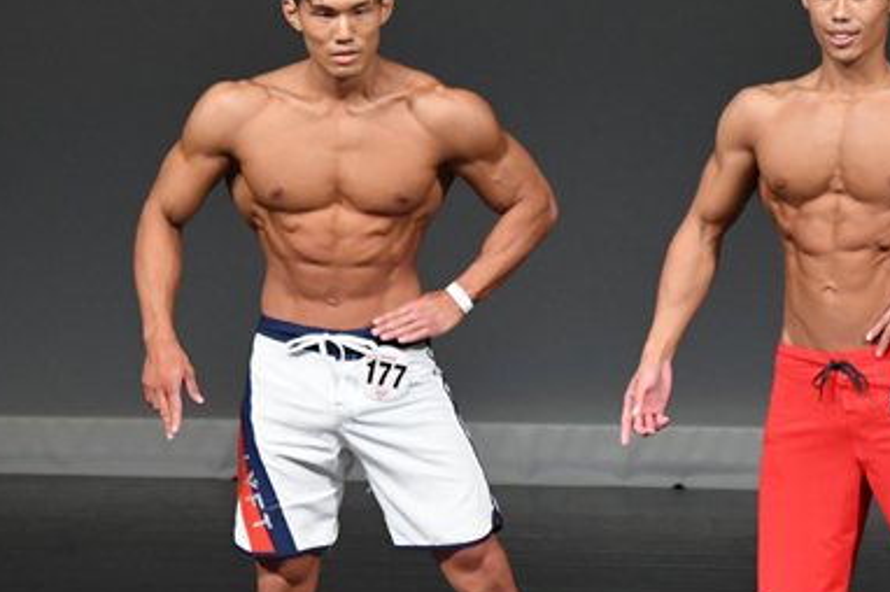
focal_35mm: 639
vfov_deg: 2.1
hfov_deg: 3.2
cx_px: 500
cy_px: 368
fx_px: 15784
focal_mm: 210
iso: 3600
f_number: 5.6
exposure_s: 1/400
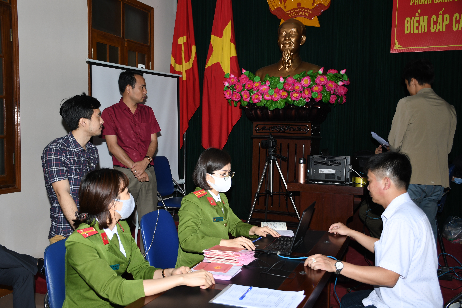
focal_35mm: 36
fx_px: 462
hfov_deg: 53.1
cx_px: 231
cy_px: 154
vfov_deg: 36.9
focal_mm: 24
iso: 250
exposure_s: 1/200
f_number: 3.8
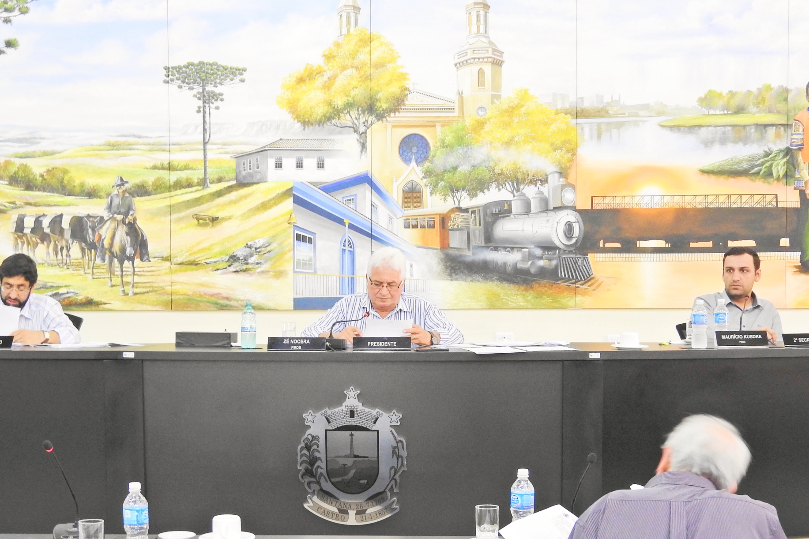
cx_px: 375
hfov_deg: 30.1
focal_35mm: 67
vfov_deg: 20.2
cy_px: 355
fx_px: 1506
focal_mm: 9
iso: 400
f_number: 4
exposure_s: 1/8
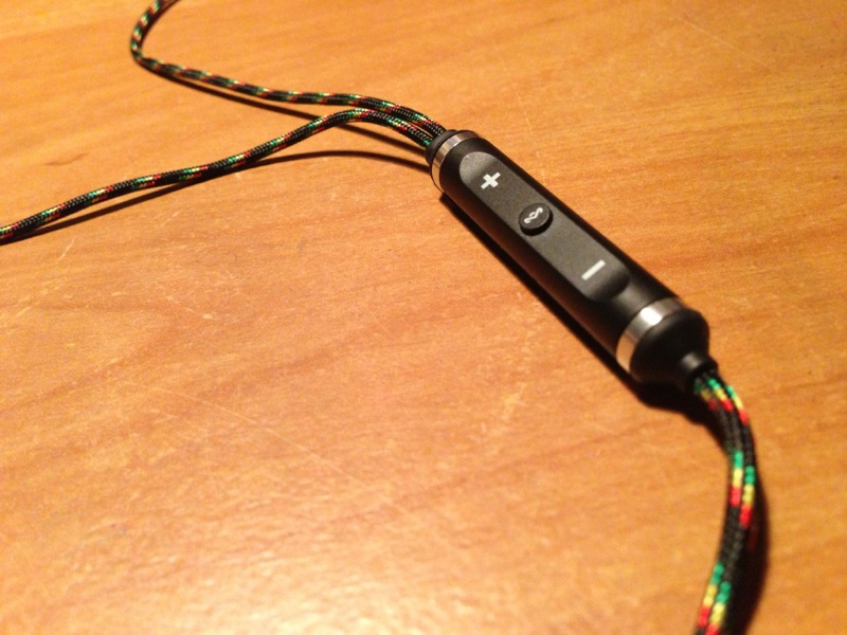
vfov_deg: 42.9
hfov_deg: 55.4
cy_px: 318
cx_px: 424
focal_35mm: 33
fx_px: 807
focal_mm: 4.13
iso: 400
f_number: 2.4
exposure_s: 1/20
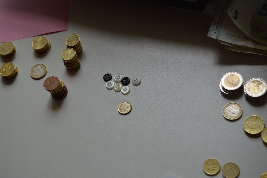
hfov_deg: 24.6
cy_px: 89
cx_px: 134
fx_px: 611
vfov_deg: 16.5
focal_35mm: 82
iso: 360
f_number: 5.6
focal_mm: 55
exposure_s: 1/125
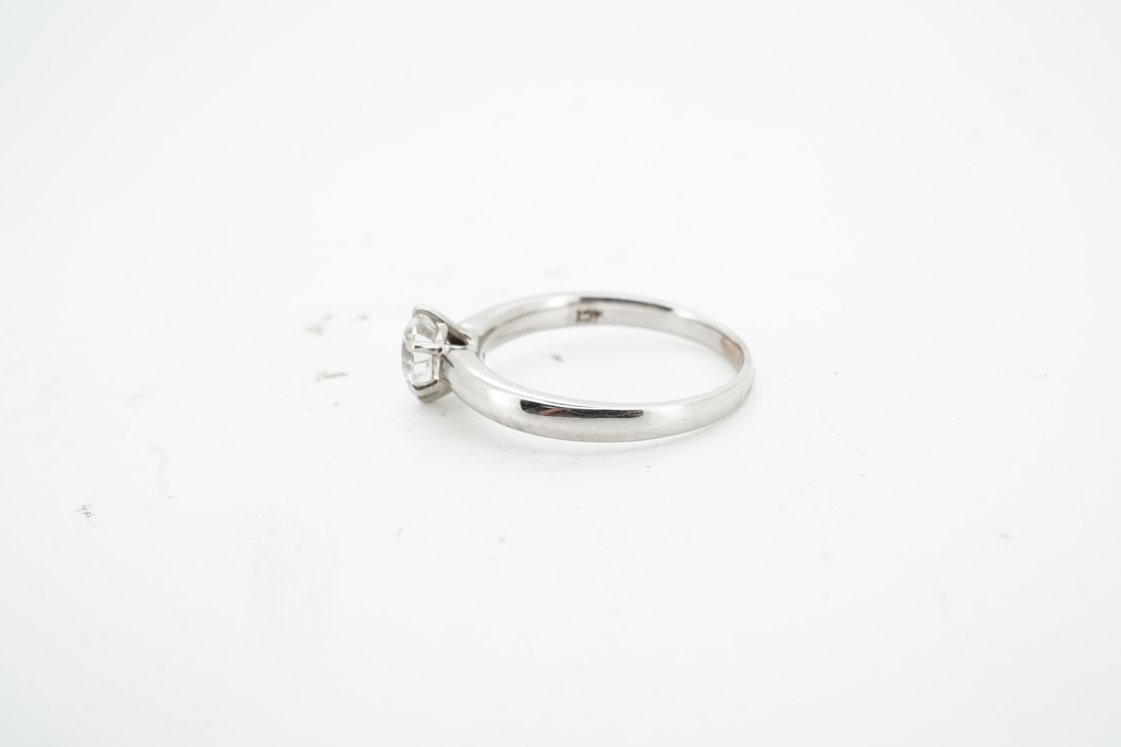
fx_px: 1401
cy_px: 374
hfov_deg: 43.6
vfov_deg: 29.9
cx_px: 560
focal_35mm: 45
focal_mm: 30
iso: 250
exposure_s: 1/100
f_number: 22
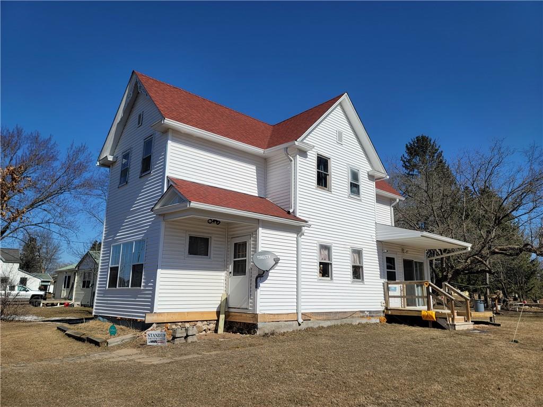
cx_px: 272
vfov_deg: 54.9
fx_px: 392
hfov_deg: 69.4
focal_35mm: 25
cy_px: 204
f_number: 1.8
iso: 20
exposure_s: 1/2116
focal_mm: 7
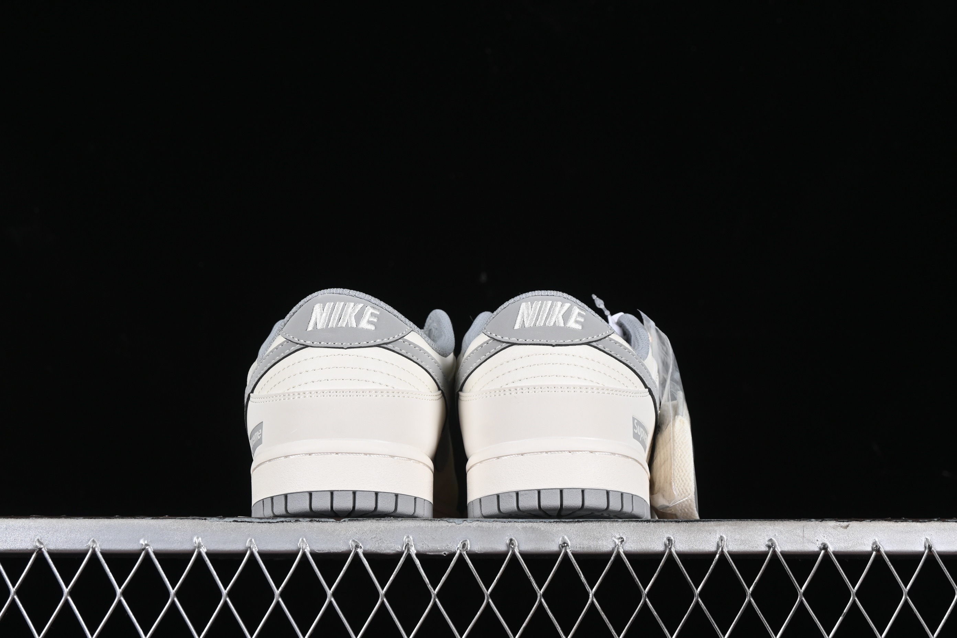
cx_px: 478
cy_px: 319
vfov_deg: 18.2
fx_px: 1994
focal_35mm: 75
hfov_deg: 27.0
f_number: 8
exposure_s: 1/80
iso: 160
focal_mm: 50
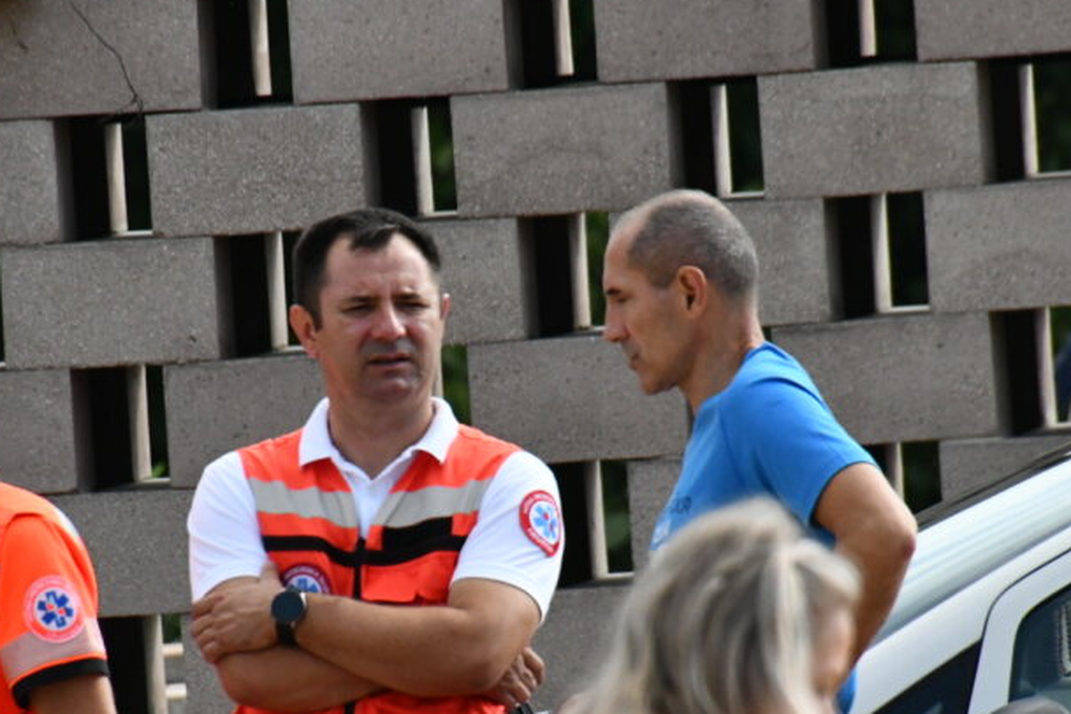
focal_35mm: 1009
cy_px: 490
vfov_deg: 1.4
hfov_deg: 2.0
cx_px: 426
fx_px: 30015
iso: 3200
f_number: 9
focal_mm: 400
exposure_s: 1/5000
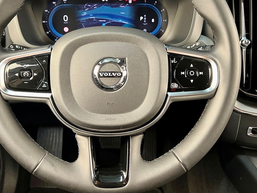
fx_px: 290
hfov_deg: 47.7
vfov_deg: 36.5
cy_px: 67
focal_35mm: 39
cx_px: 111
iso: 320
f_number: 1.5
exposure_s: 1/50
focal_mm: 5.7
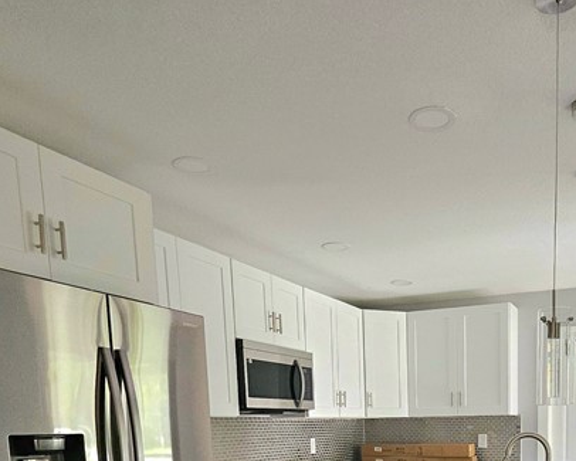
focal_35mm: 32
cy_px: 496
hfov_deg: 53.2
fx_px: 546
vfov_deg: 38.6
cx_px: 430
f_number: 2.2
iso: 320
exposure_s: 1/77.5
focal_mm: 1.74
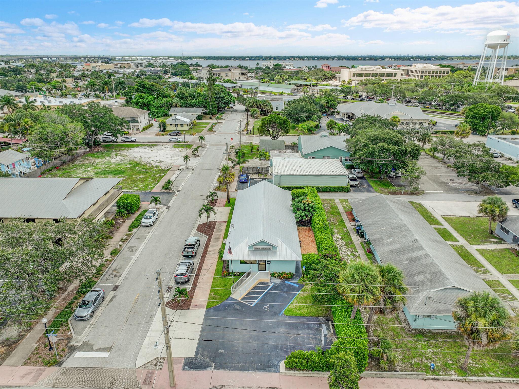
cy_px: 194
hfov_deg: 71.6
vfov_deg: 56.8
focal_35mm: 24
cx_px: 260
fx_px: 360
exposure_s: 1/1250
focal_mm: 12.3
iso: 110
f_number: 2.8
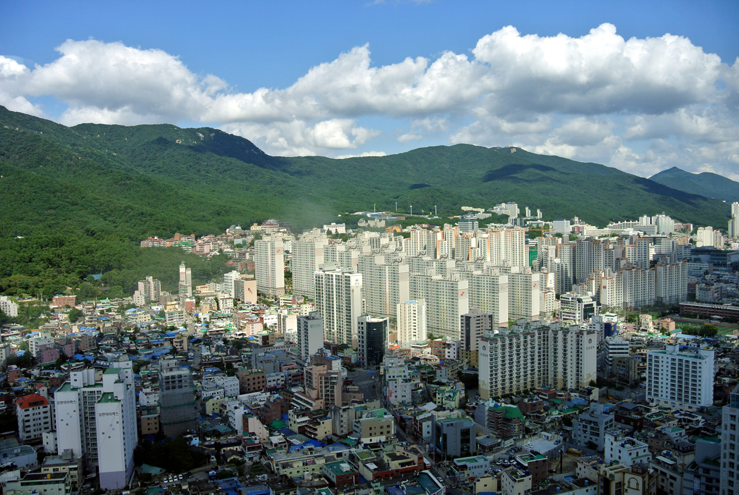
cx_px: 370
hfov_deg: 63.6
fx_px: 596
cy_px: 248
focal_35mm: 29
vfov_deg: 45.1
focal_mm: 11
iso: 100
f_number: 4.5
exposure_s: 1/640
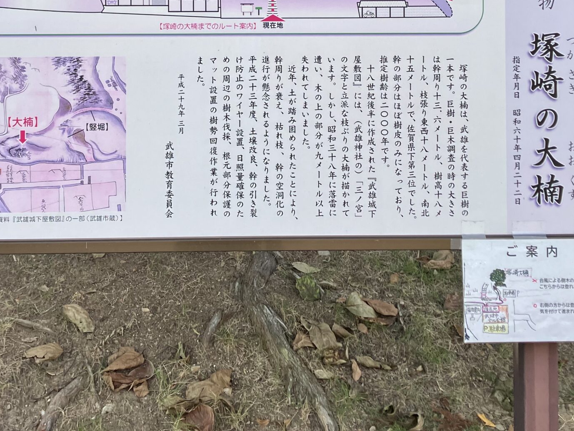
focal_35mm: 52
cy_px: 31
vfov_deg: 26.9
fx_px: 862
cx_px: 257
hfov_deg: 36.8
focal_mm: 3.99
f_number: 1.8
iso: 32
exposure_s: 1/506
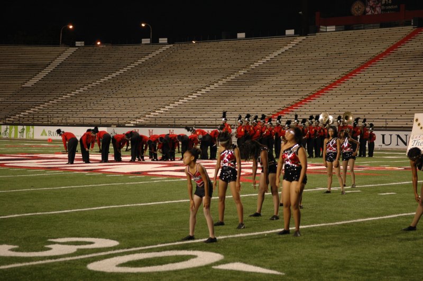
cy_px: 140
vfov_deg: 16.5
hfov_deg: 24.6
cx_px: 212
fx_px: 969
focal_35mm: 82
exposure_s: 1/60
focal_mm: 55
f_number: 2.8
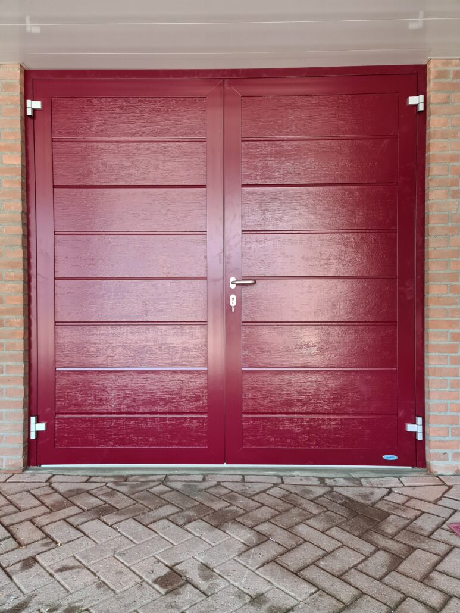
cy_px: 306
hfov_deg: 54.9
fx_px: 443
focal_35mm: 25
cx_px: 230
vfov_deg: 69.4
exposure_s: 1/100
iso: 200
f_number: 1.8
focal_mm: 7
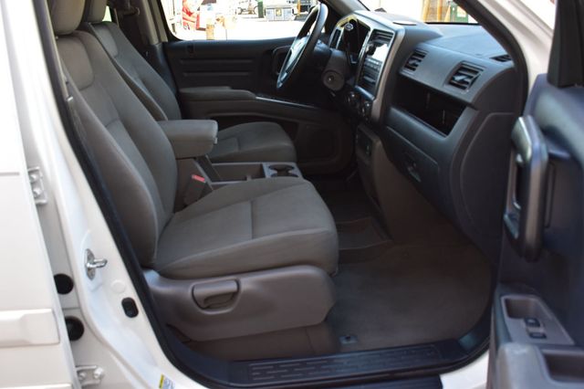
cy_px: 194
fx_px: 559
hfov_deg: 55.1
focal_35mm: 34
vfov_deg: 38.3
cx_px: 292
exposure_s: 1/50
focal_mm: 23
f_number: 8
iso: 400
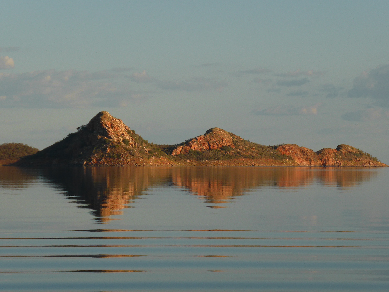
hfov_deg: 11.6
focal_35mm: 170
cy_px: 146
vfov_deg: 8.7
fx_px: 1910
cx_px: 194
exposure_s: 1/500
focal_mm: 27.6
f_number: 5.4
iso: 100
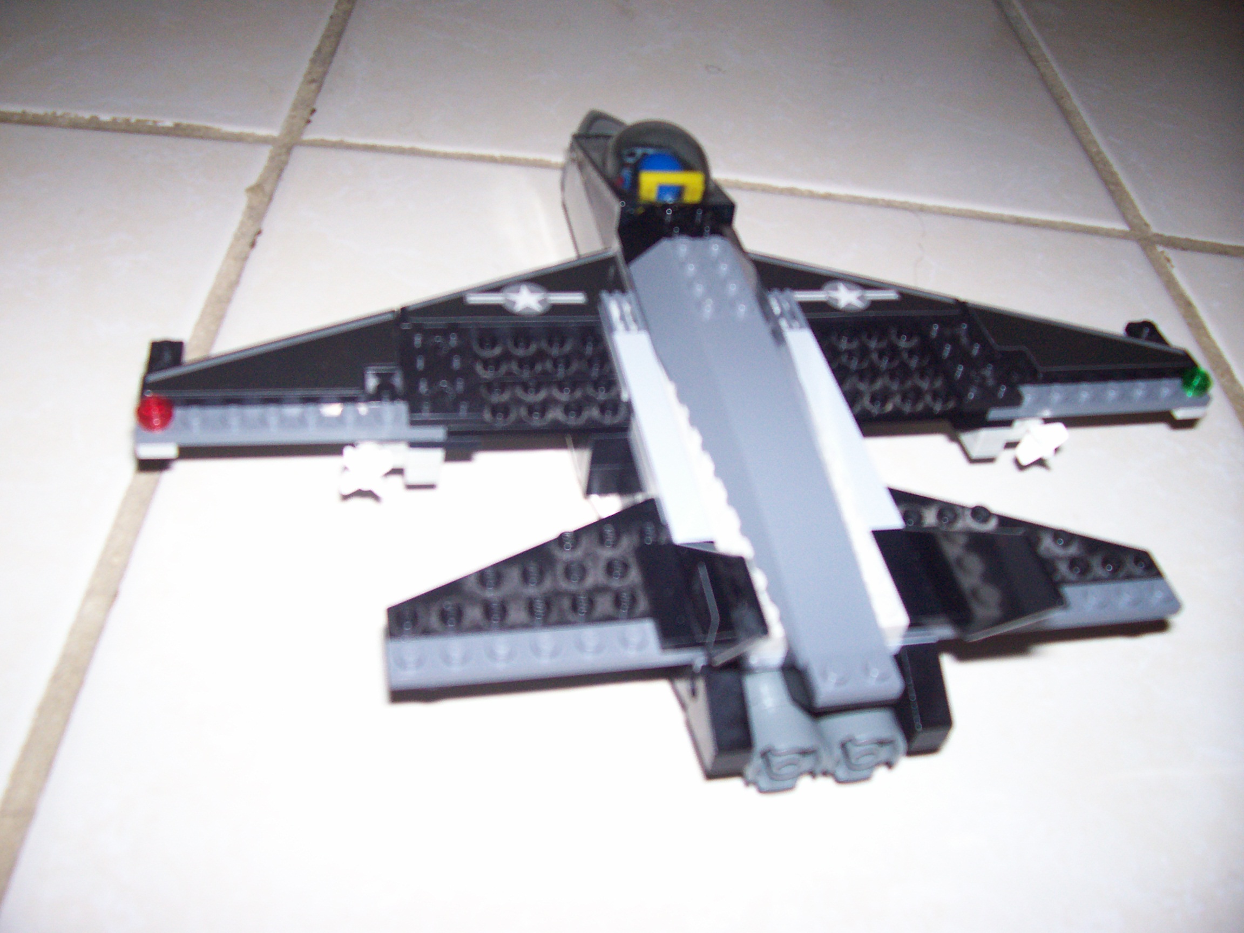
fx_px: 1222
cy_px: 466
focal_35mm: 34
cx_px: 622
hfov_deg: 54.0
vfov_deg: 41.8
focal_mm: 5.6
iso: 140
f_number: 2.7
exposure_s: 1/112
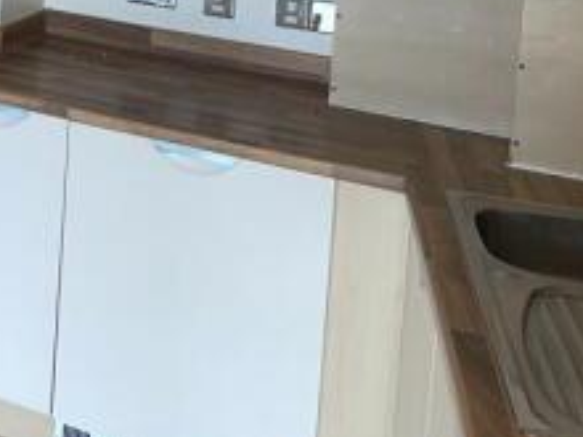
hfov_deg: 25.6
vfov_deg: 19.6
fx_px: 1162
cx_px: -97
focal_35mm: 69
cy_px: -131
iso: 40
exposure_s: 1/26
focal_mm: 4.2
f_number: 1.6
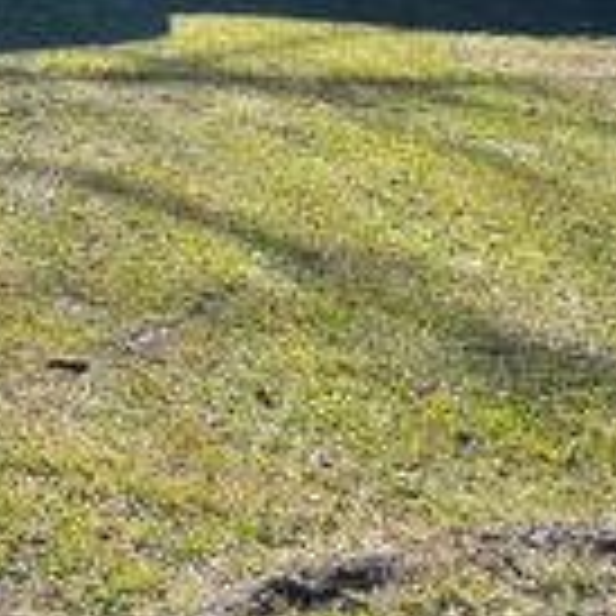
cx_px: -202
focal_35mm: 84
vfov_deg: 18.9
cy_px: -214
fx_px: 1691
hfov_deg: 19.0
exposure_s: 1/1667
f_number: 1.6
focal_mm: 4.2
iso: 32
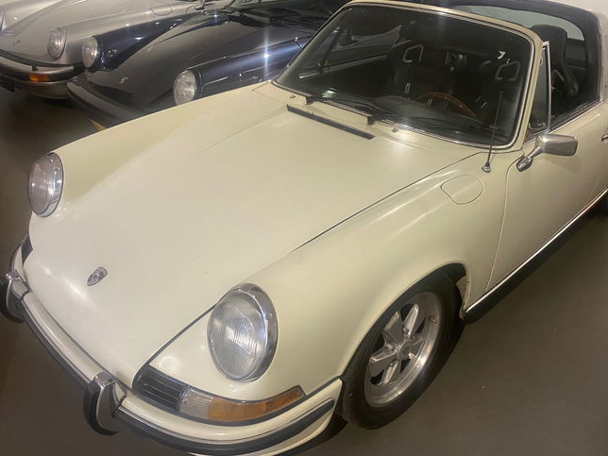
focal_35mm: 31
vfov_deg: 45.4
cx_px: 323
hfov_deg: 58.3
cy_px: 211
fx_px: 544
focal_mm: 4.25
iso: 320
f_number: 1.8
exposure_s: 1/50
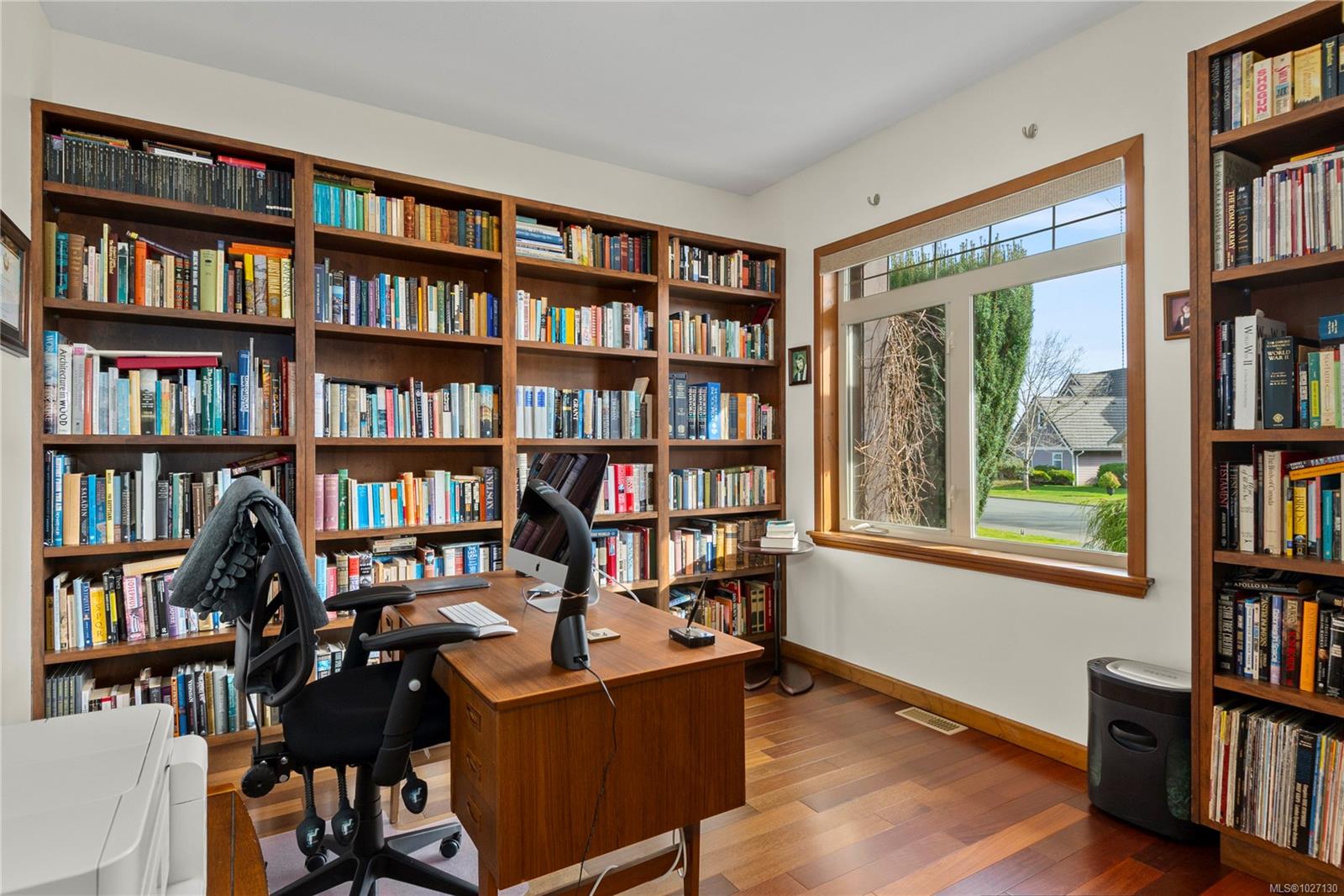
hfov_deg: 90.0
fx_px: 672
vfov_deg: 67.4
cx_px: 672
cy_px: 448
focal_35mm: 18
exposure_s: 1/10
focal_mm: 12
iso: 320
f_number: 8
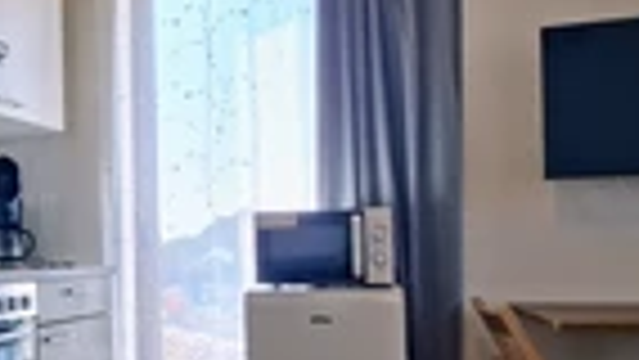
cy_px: 225
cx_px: 148
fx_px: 610
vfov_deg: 32.7
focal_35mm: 36
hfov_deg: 52.5
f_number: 2.2
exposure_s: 1/120
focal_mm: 1.74
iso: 40
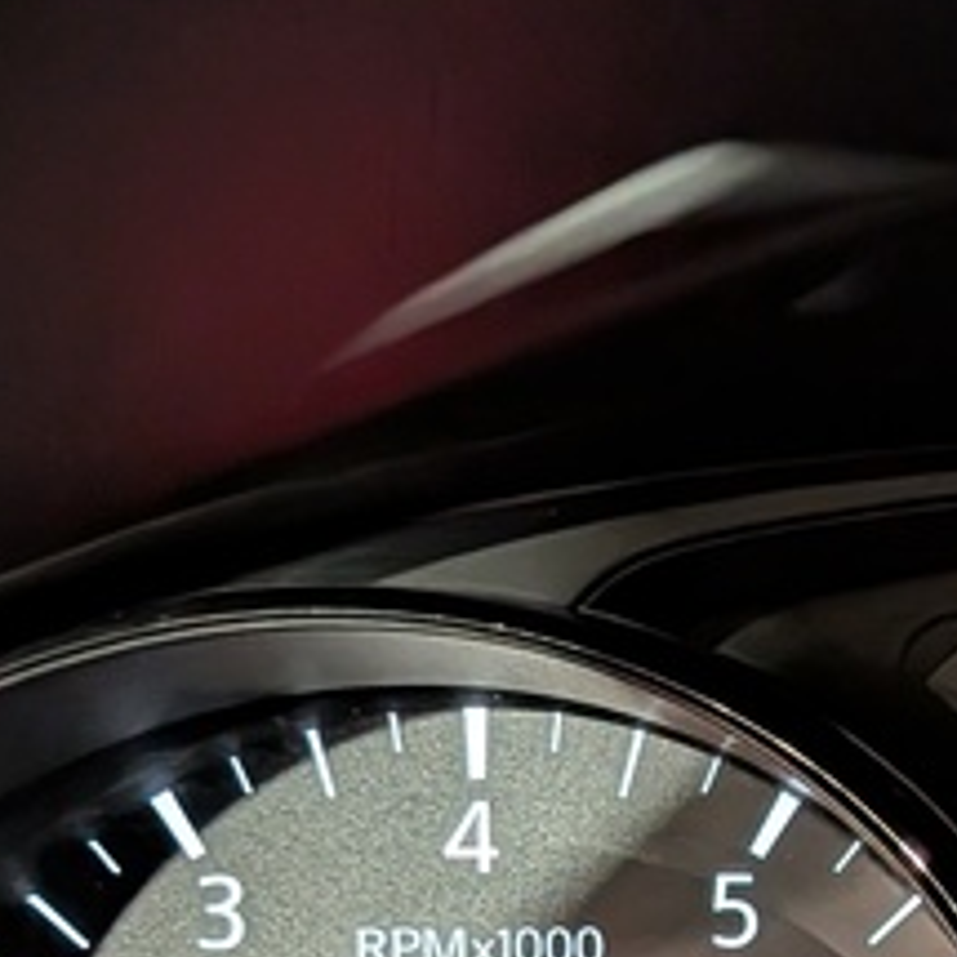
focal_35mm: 101
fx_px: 3159
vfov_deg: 16.4
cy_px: 1220
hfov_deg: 15.3
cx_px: 1611
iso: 1024
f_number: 1.7
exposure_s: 1/100
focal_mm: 4.53
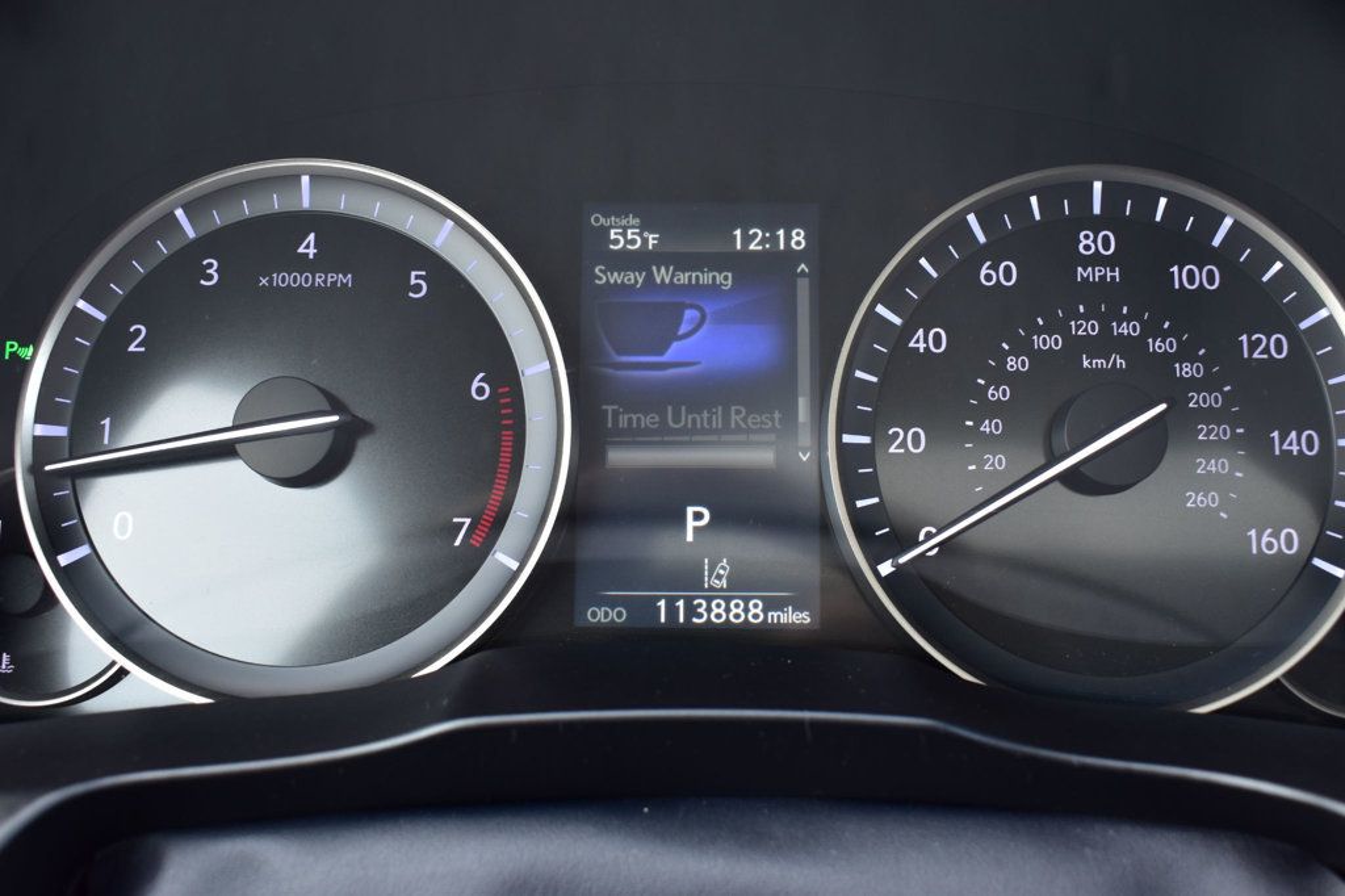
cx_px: 672
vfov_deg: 35.5
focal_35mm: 38
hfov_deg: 51.3
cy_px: 448
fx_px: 1401
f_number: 7.1
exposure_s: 1/30
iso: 400
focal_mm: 25
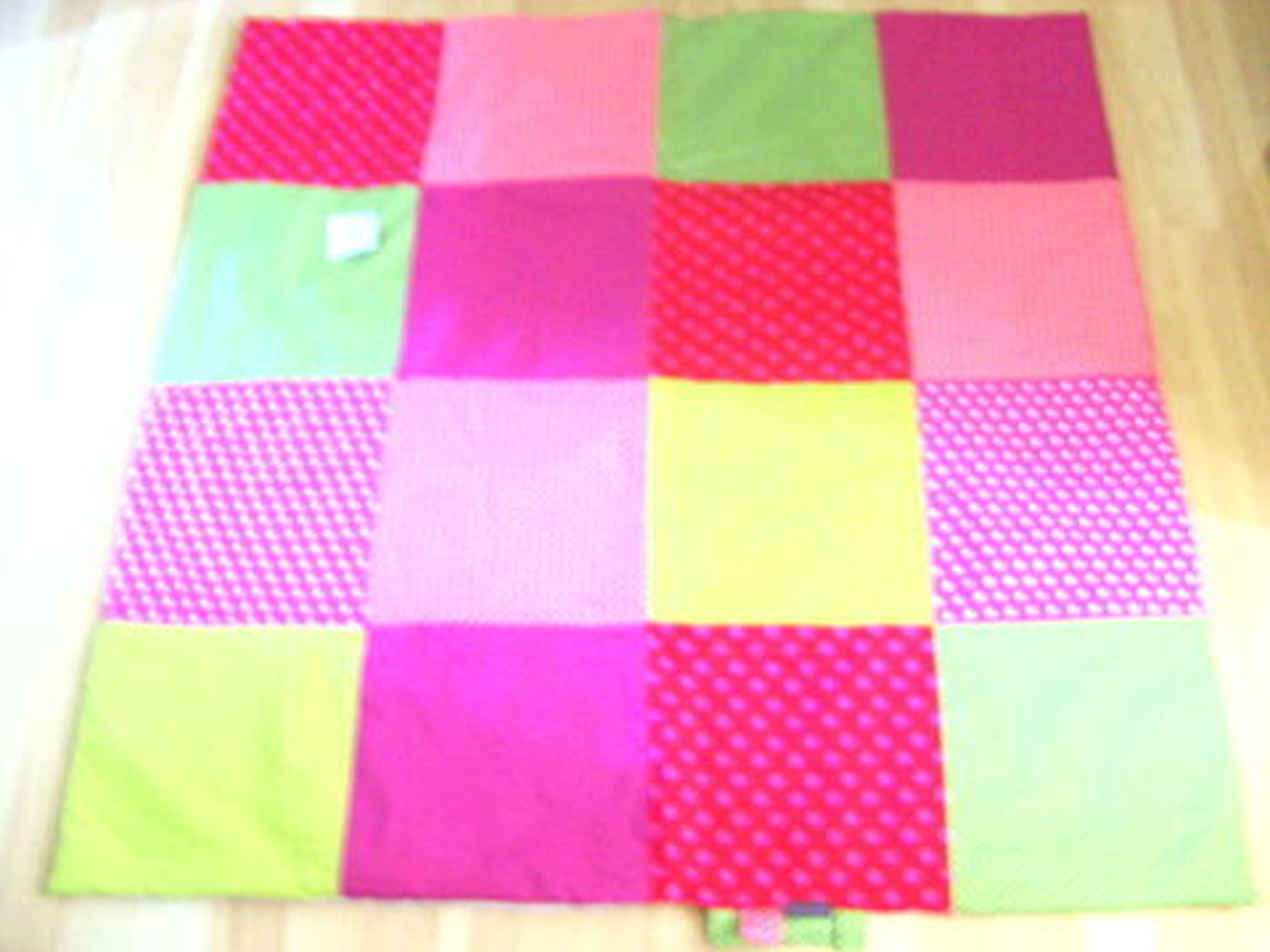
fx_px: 1357
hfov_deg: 50.1
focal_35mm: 37
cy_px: 476
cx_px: 635
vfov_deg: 38.7
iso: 640
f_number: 2.8
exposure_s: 1/2.33
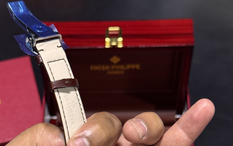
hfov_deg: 24.3
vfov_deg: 14.8
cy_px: 183
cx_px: 88
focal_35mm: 85
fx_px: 540
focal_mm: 6.76
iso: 125
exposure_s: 1/51
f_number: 1.78
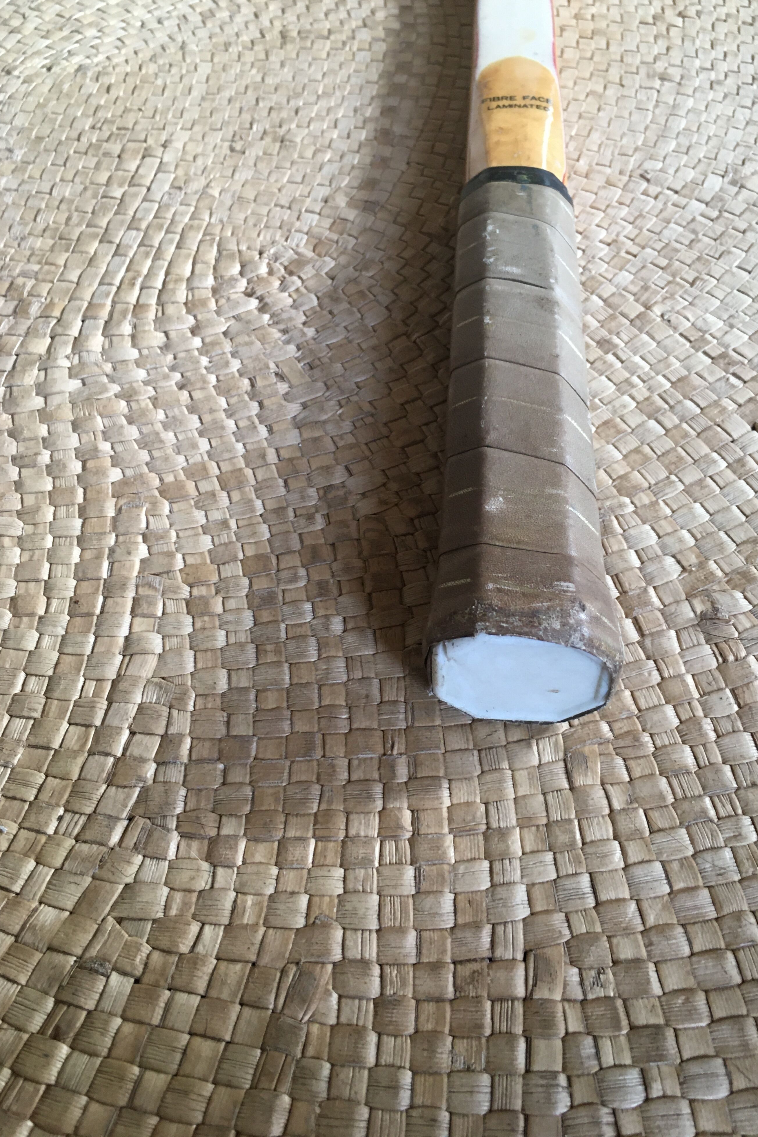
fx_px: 979
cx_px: 411
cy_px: 555
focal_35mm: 31
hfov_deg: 42.3
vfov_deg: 60.3
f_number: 2.2
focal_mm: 4.15
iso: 125
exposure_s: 1/33
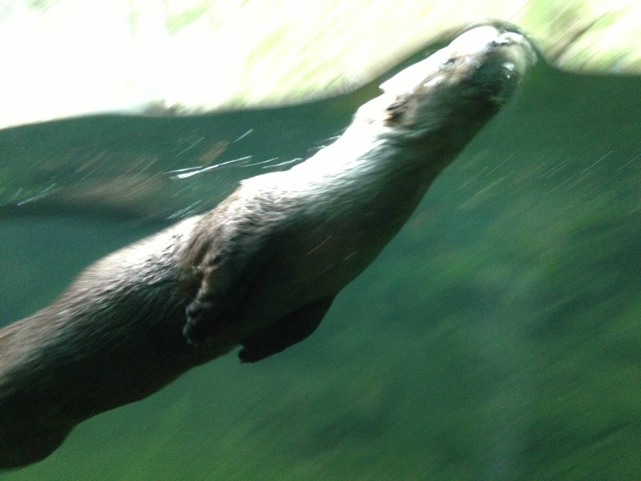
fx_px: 611
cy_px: 240
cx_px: 320
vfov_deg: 42.9
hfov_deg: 55.4
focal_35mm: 33
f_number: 2.4
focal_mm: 4.13
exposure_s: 1/20
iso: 400
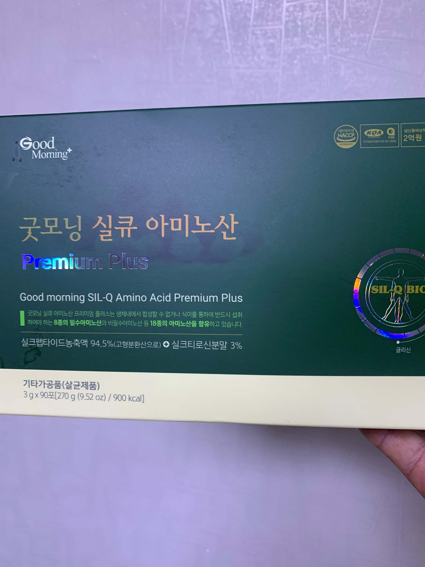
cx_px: 212
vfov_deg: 67.3
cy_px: 284
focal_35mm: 26
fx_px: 426
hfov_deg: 53.1
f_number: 1.8
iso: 125
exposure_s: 1/60
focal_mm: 4.25
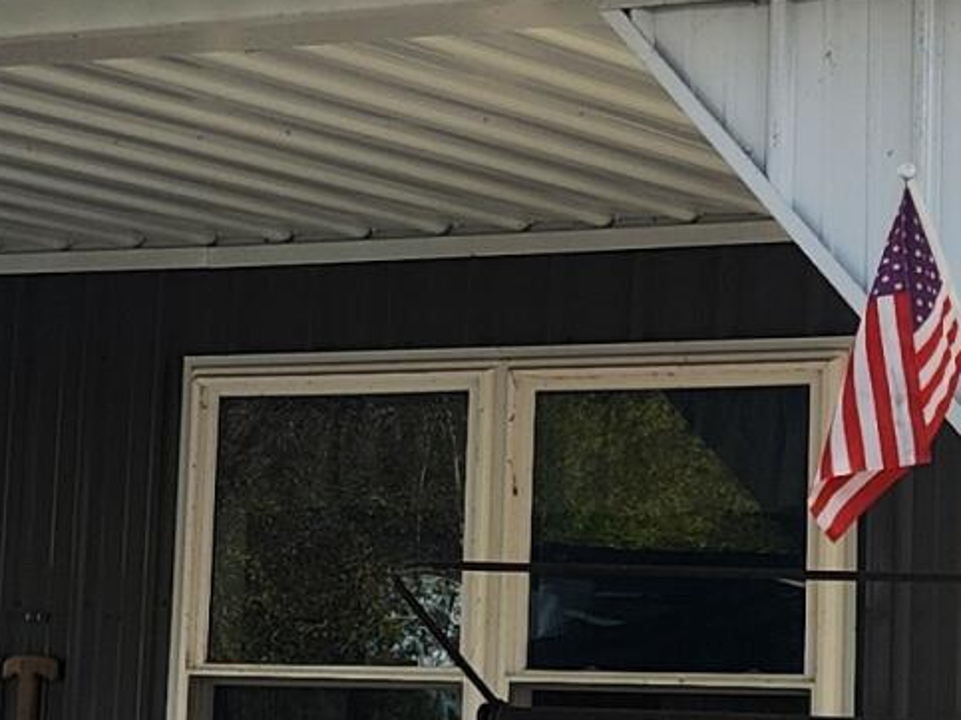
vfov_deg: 10.4
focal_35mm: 143
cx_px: 651
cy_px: 255
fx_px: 3969
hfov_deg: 13.8
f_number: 1.8
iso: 20
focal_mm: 5.4
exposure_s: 1/1225
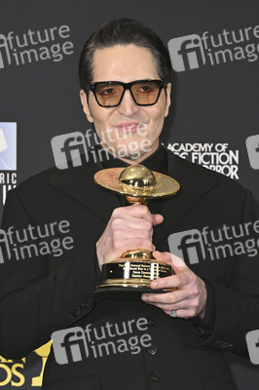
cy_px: 195
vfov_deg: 23.9
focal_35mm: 85
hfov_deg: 16.0
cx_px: 130
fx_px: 919
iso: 2000
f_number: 5.6
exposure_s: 1/320
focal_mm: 85
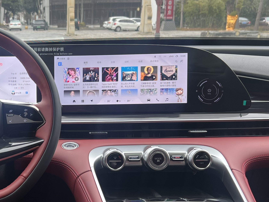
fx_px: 490
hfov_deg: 29.7
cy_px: 141
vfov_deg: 23.1
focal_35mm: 63
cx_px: 39
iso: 50
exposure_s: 1/121
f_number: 1.5
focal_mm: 5.7
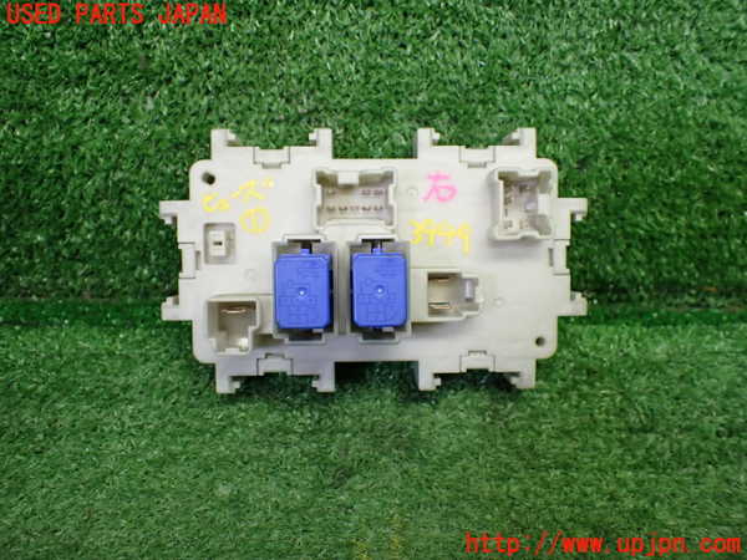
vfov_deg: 46.8
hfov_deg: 60.0
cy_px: 280
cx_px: 374
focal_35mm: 30
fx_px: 647
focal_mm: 5.4
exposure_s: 1/125
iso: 500
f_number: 2.3
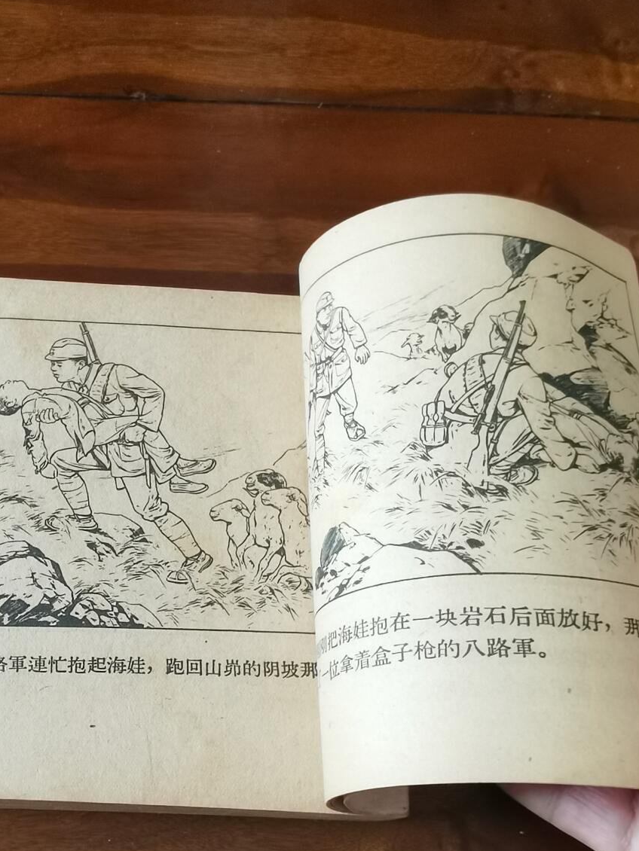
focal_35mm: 43
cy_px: 551
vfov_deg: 43.4
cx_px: 326
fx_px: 1058
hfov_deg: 33.6
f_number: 2.2
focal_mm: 2.26
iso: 200
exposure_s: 1/33.3
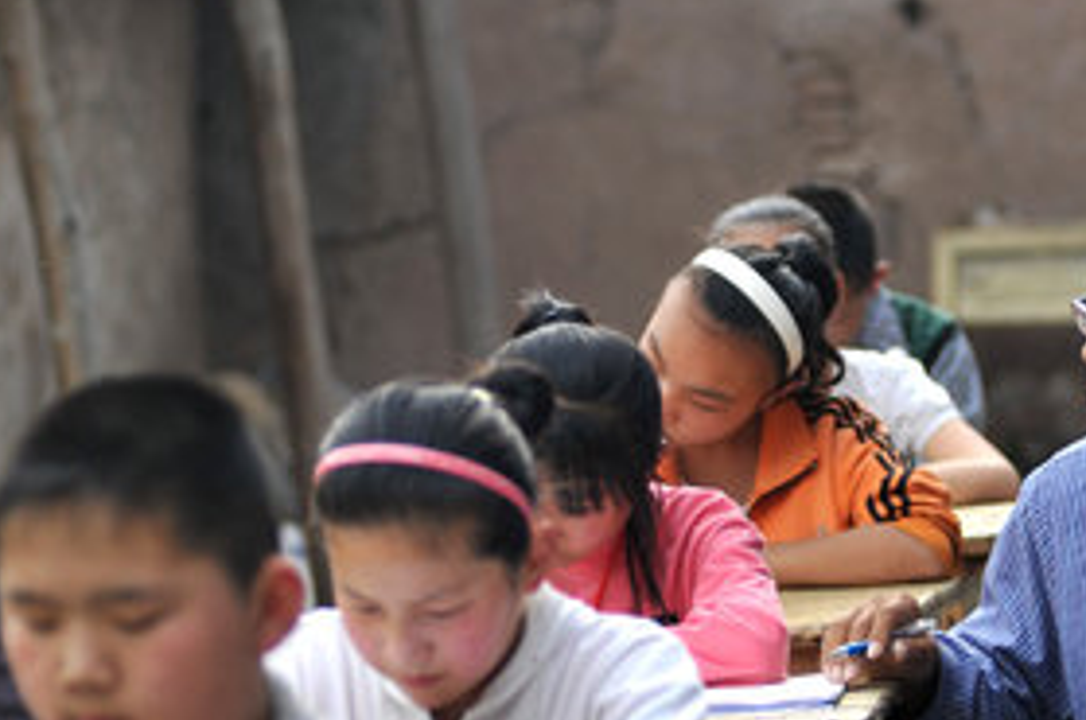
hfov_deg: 10.4
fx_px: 5963
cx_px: 522
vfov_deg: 6.9
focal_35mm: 198
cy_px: 473
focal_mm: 92
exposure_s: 1/1250
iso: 500
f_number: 2.8
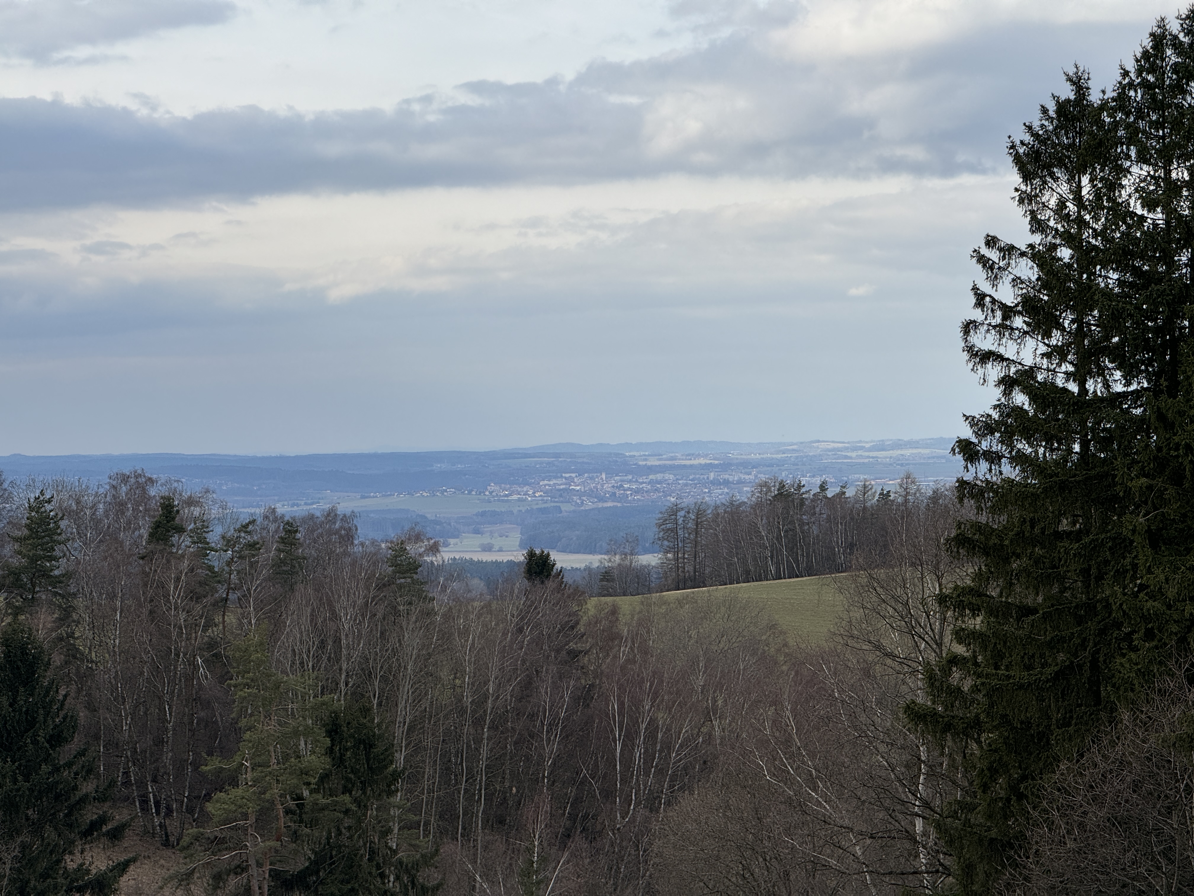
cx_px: 597
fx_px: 4139
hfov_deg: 16.4
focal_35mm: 120
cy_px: 448
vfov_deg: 12.3
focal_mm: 15.66
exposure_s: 1/1248
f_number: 2.8
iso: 50
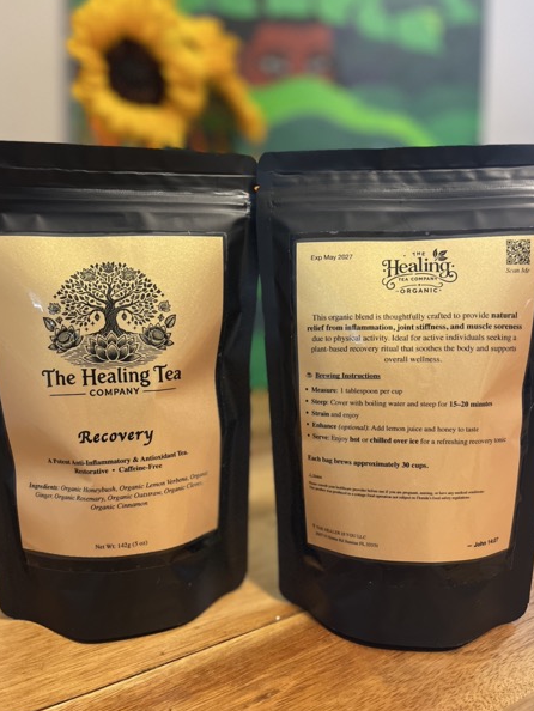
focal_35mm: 28
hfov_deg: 49.8
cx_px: 261
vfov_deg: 63.4
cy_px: 379
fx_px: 576
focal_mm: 5.1
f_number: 1.6
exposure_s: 1/40
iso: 500
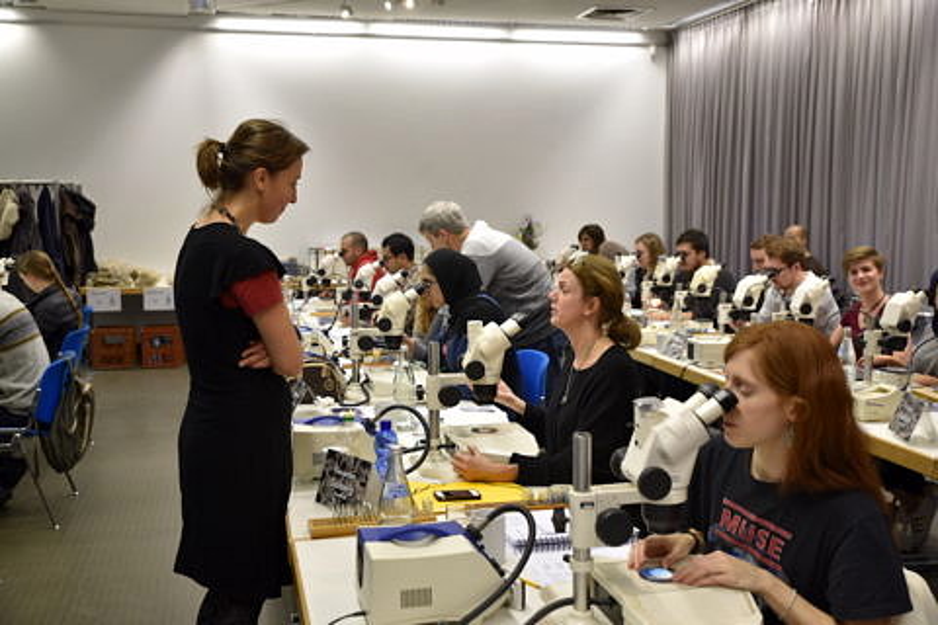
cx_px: 469
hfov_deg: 48.5
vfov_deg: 33.4
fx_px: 1042
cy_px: 312
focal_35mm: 40
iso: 560
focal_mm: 40
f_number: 4
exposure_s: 1/60
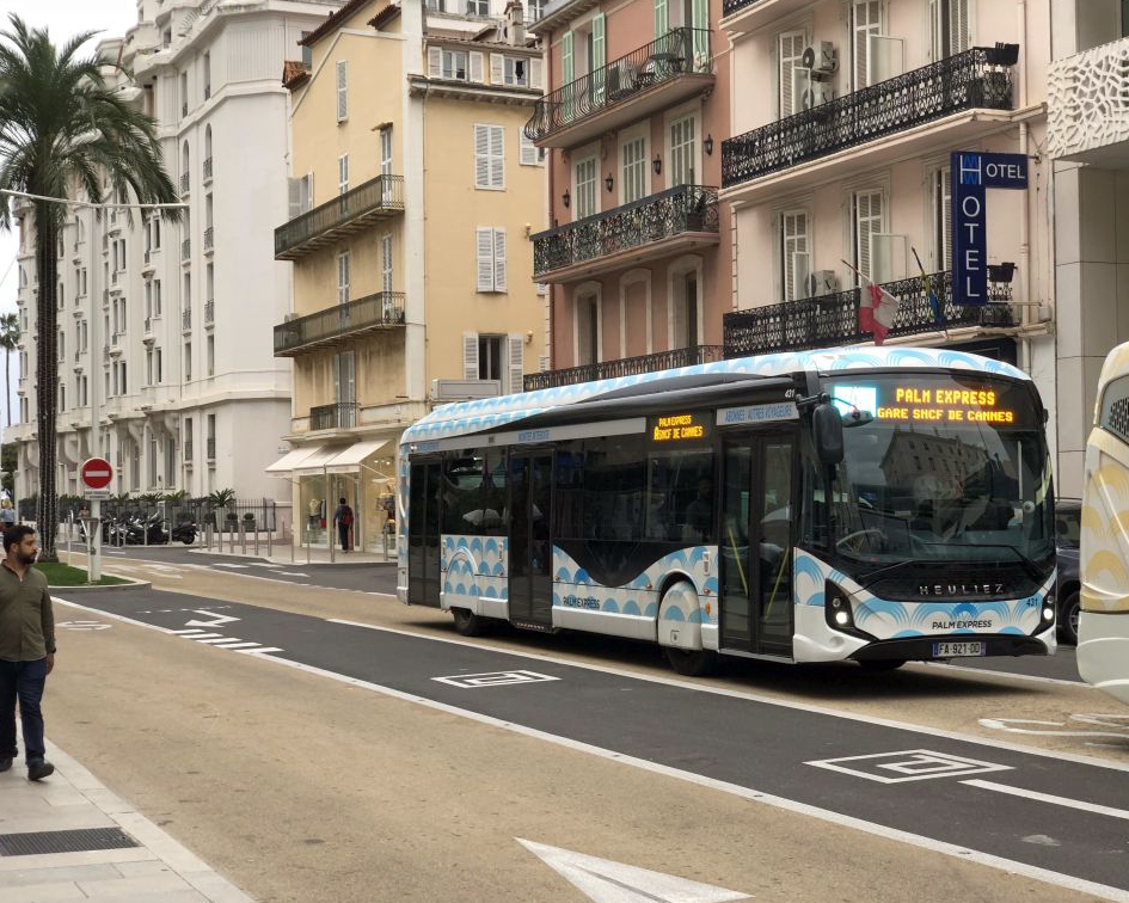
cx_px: 584
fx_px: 1838
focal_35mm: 55
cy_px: 452
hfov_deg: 34.1
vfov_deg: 27.6
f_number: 2.4
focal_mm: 6
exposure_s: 1/55
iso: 16
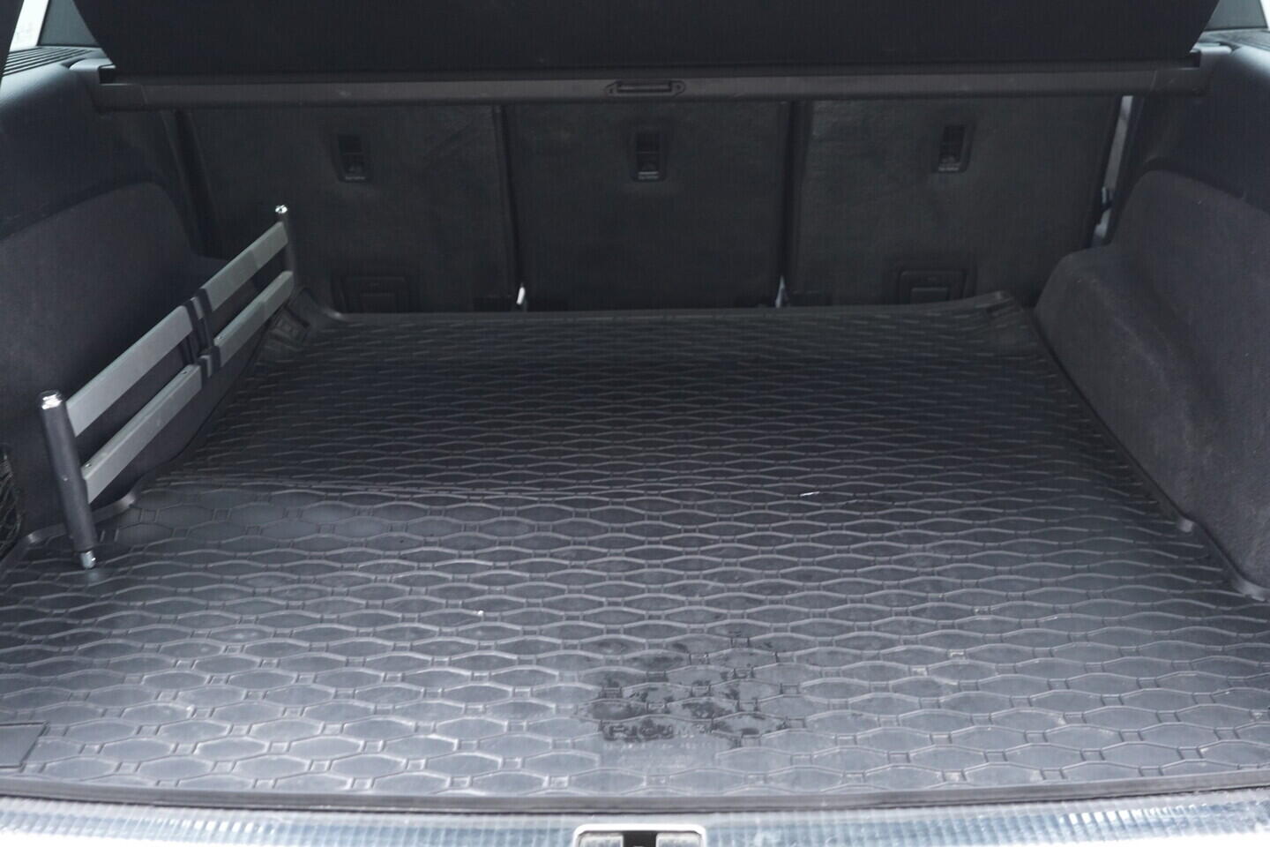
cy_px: 424
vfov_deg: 36.9
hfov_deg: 53.1
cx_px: 635
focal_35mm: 36
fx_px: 1270
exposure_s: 1/40
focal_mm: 24
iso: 1250
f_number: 2.8
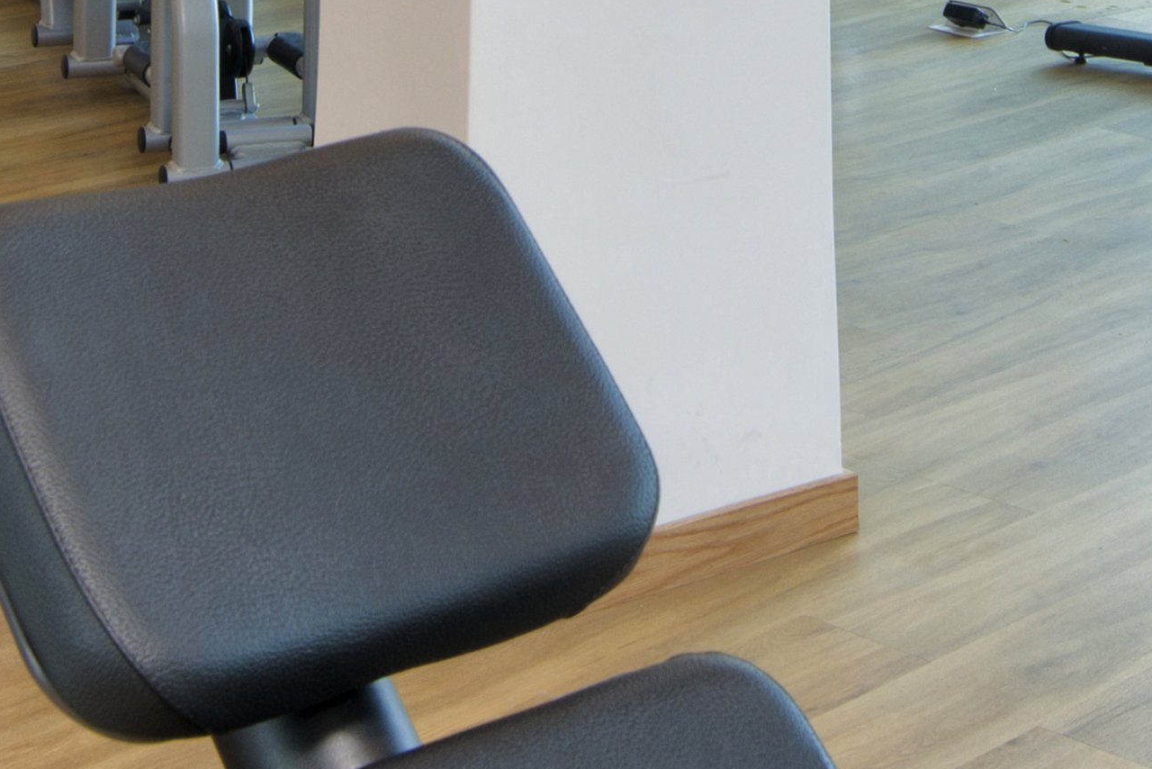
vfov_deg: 13.3
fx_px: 2944
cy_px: -653
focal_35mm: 92
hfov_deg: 22.1
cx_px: 529
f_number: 8
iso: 100
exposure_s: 1/6
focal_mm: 16
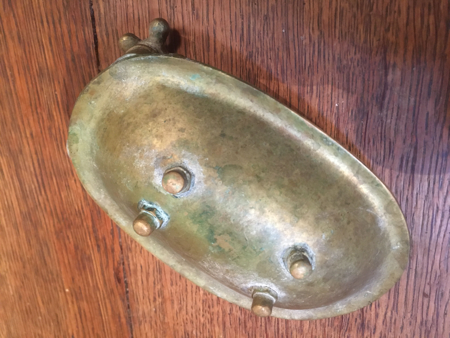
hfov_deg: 61.7
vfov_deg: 48.2
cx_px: 225
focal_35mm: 29
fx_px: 377
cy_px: 169
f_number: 2.2
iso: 320
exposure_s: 1/17
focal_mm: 4.15
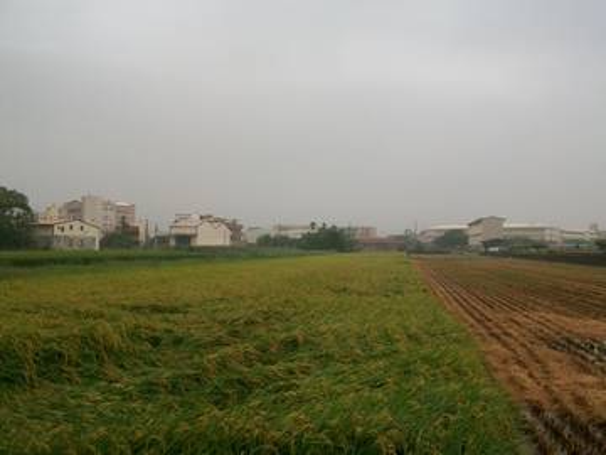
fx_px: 595
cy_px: 228
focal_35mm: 34
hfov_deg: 54.0
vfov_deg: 41.8
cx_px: 303
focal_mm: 5.7
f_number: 5.5
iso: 80
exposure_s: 1/500
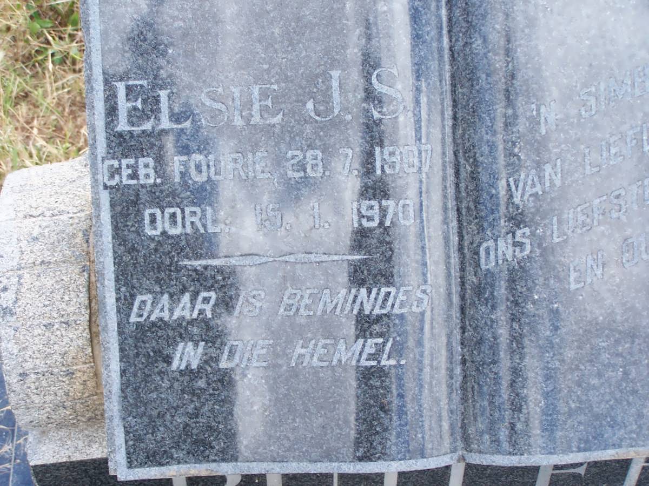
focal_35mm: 69
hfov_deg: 28.2
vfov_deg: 21.3
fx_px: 1294
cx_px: 324
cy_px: 243
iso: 80
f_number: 3.2
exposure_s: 1/180
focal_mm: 11.5
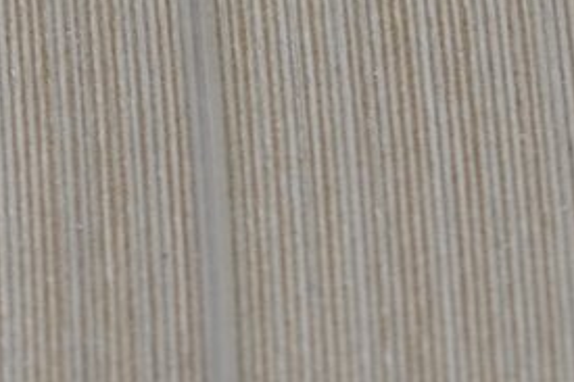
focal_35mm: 373
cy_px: 133
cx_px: -876
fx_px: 5943
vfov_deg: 3.7
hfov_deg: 5.3
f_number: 4.5
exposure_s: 1/80
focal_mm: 40
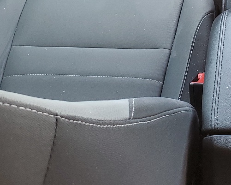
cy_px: -72
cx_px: 243
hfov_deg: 22.4
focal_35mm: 81
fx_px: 554
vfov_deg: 17.5
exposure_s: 1/60.2
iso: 55
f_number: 1.5
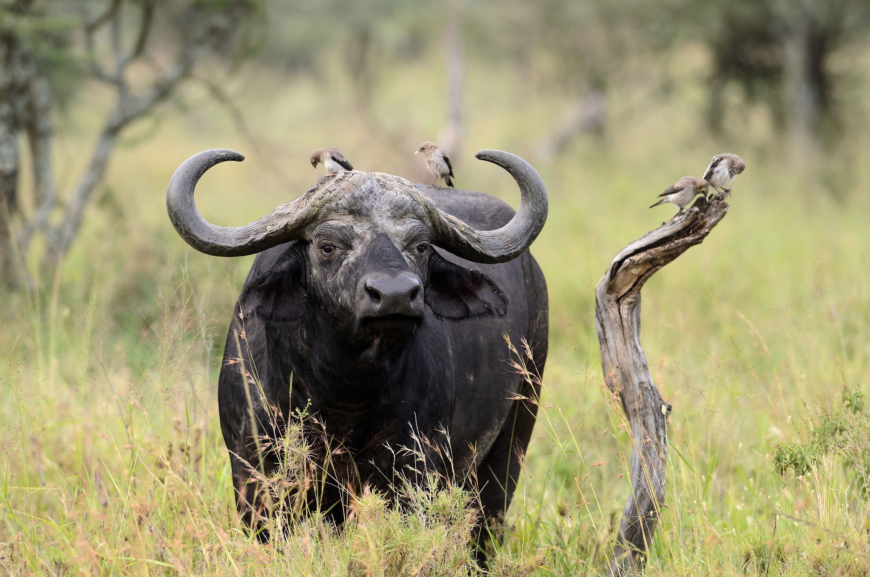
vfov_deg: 3.0
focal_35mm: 450
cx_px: 435
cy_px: 288
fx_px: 10853
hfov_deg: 4.6
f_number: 3.5
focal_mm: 300
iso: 400
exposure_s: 1/250
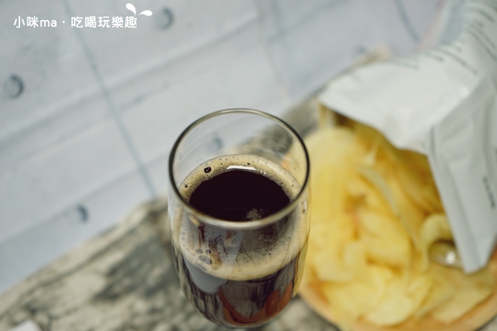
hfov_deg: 38.9
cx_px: 248
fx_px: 704
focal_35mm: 51
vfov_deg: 26.5
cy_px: 166
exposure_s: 1/60
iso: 500
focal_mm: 51
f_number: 4.5
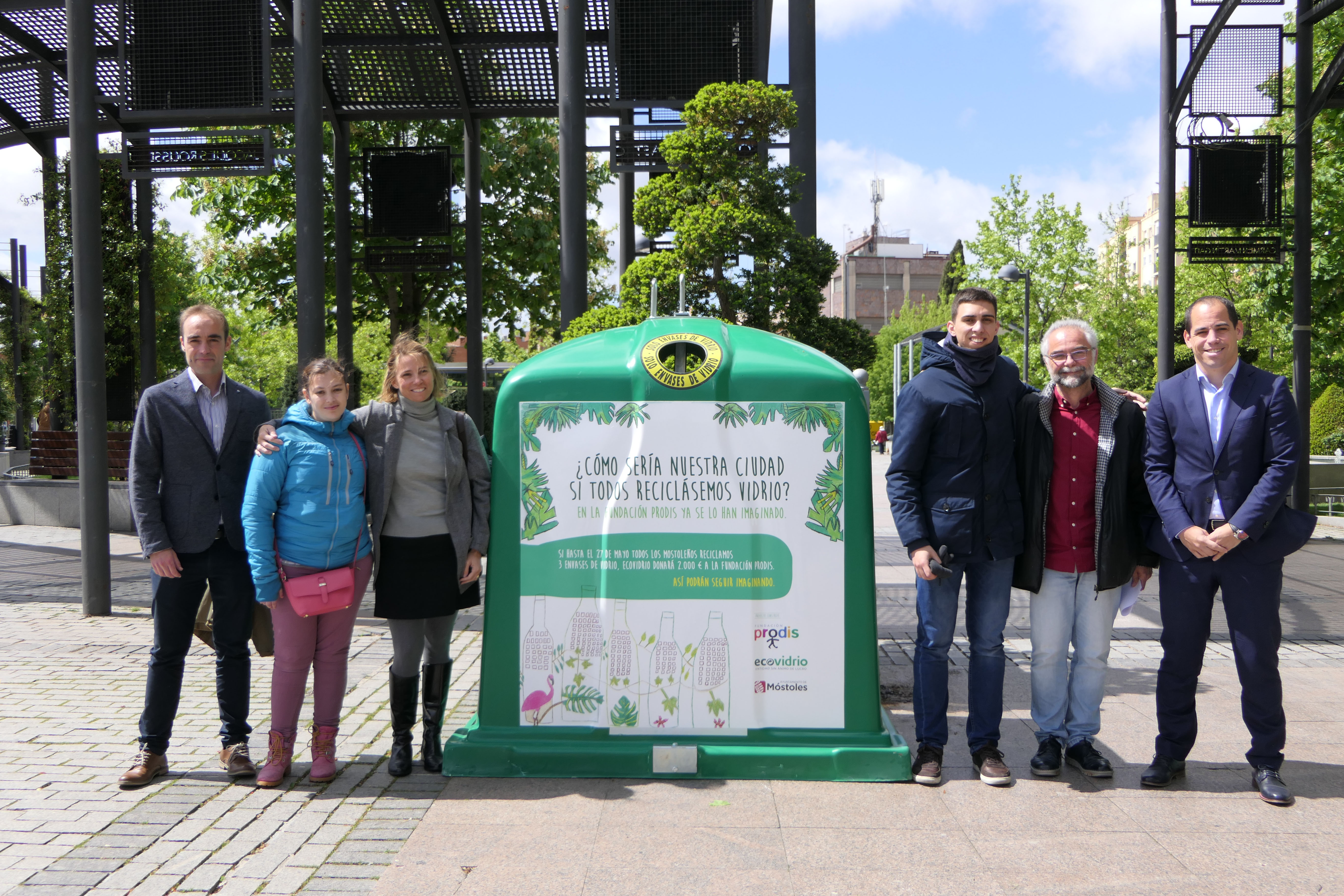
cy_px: 448
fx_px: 1232
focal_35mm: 33
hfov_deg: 57.2
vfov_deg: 40.0
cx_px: 672
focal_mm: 11.9
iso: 125
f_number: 4
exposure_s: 1/1000
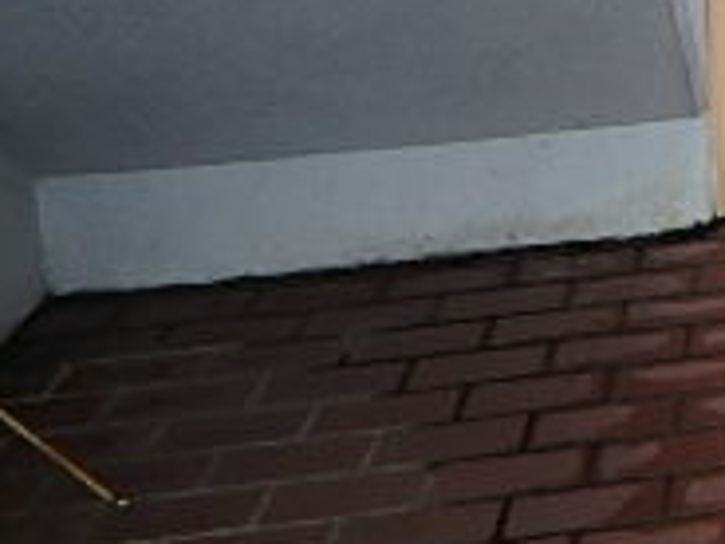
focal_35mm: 73
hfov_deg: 20.6
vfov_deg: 17.8
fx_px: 1529
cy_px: -304
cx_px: 1221
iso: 200
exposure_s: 1/60
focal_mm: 3.7
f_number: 3.5
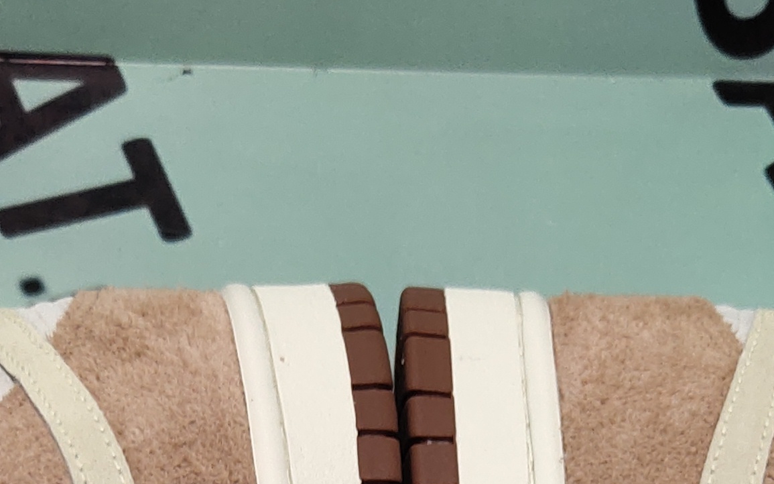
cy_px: 987
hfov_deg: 18.8
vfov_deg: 10.7
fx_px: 2342
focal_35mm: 111
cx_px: 386
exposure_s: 1/100
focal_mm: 4.35
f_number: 1.79
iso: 67
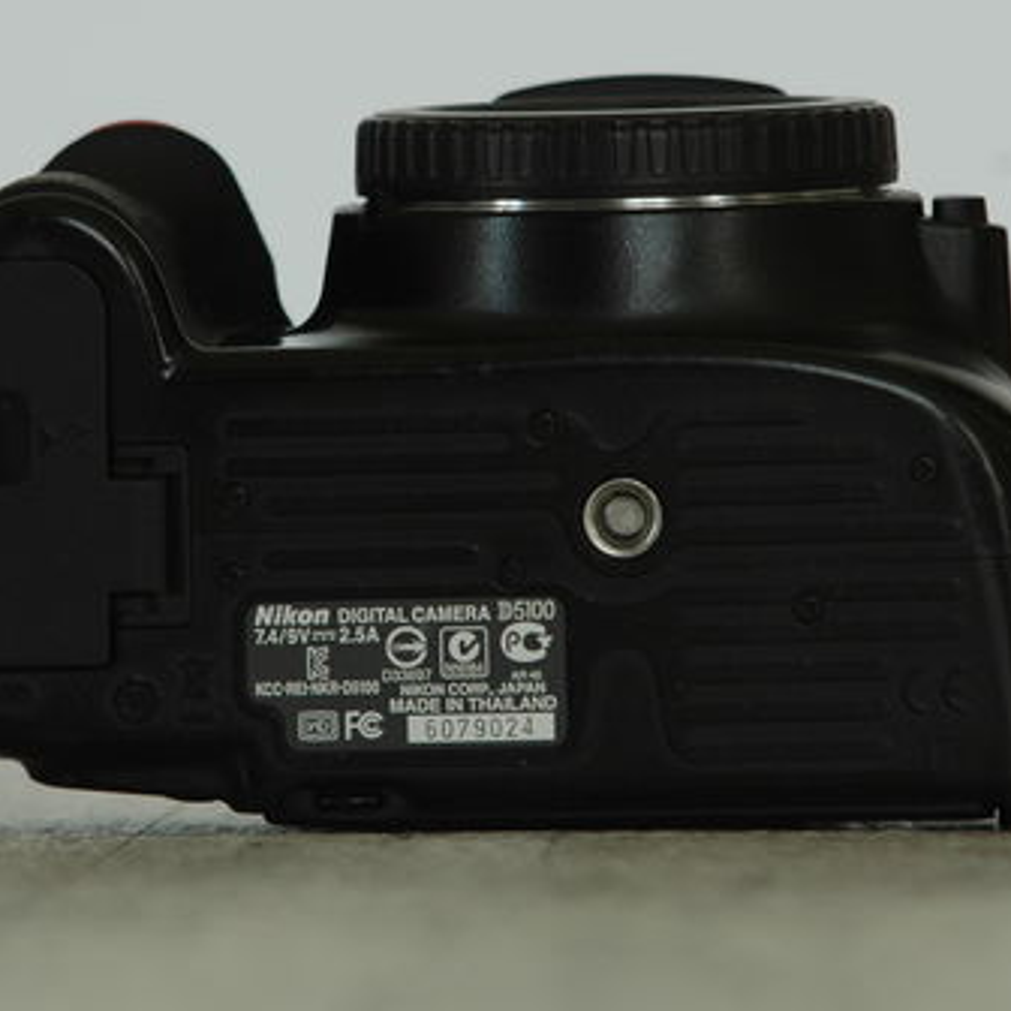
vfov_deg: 4.3
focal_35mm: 410
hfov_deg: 4.3
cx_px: 527
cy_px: 319
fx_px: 13548
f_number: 7.1
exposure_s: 1/10
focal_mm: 135
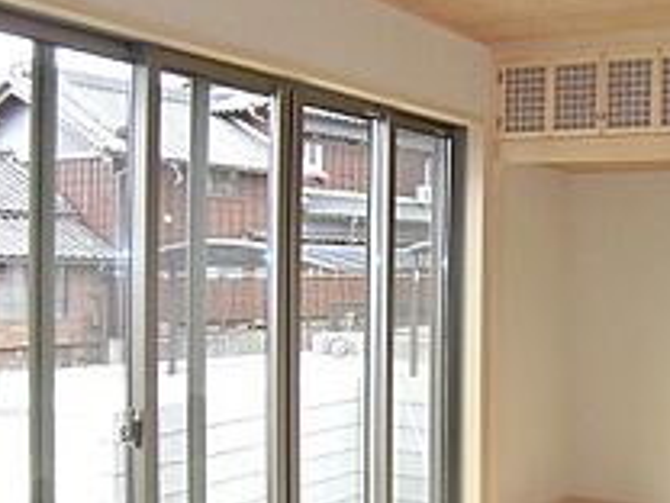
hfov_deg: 37.1
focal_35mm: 48
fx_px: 929
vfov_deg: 30.2
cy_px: 300
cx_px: 602
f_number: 2.8
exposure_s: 1/60
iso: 160
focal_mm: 4.7
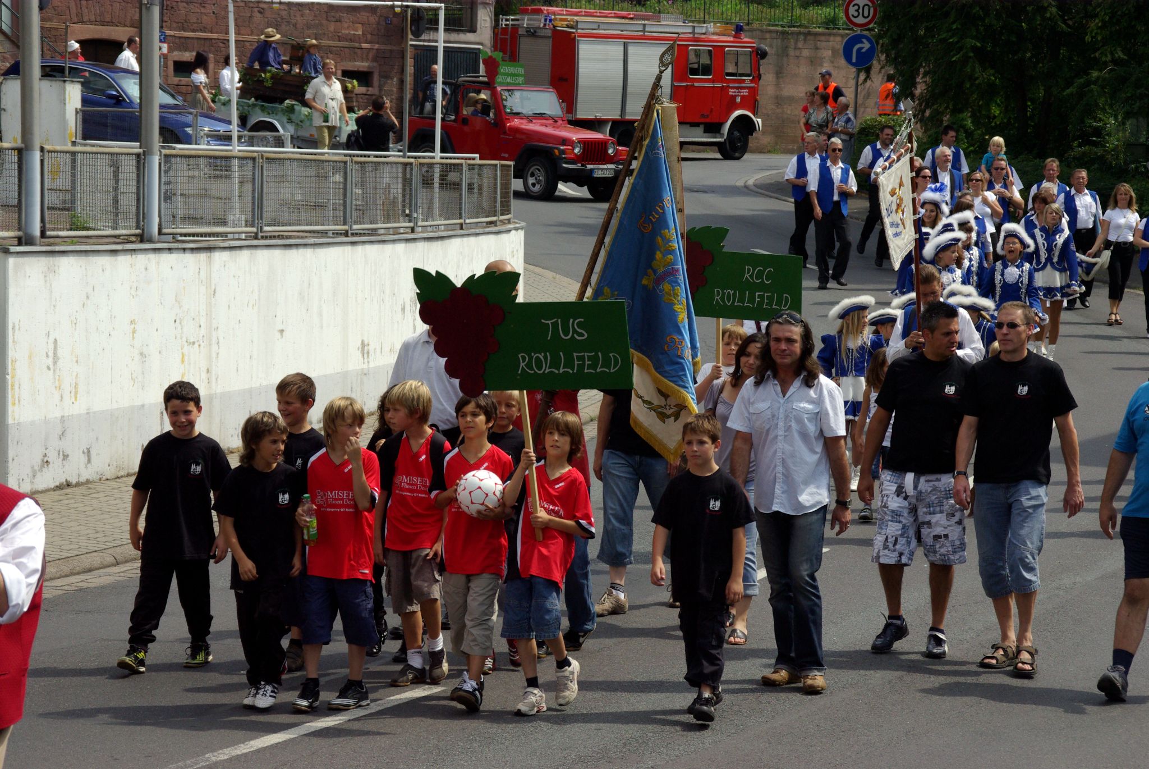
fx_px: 3738
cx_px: 574
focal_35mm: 117
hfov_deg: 17.5
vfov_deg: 11.7
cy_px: 384
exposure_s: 1/750
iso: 400
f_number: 8
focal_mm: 78
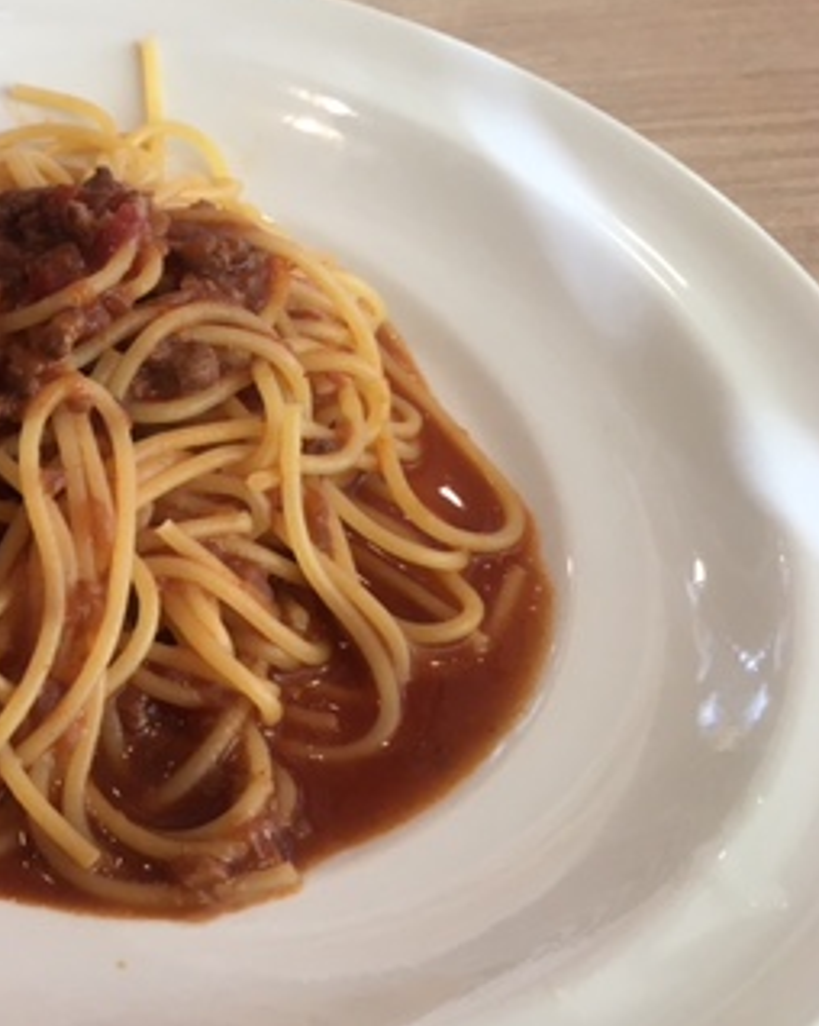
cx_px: -161
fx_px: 1729
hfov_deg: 24.2
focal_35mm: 57
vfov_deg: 33.0
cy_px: 442
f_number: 2.2
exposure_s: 1/33
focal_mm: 4.15
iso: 25
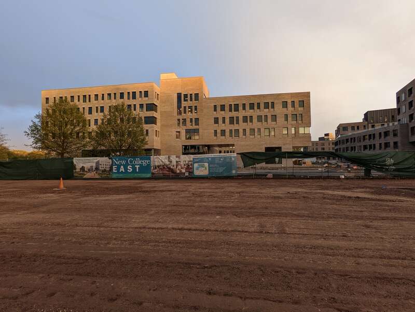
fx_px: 192
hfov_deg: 94.4
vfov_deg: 78.2
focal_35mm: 16
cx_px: 208
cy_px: 156
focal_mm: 2.35
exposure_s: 1/66
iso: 50
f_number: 2.2
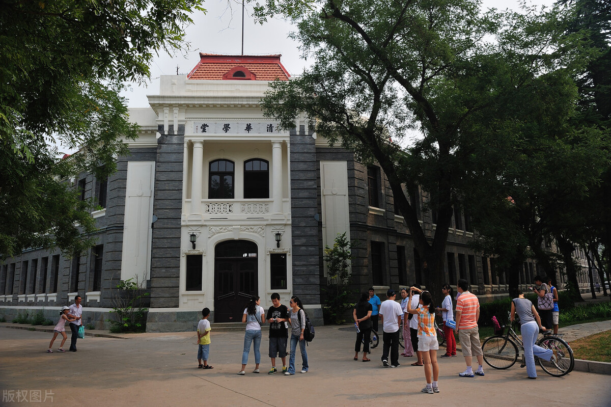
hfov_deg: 69.4
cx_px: 306
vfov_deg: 49.5
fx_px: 441
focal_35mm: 26
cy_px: 204
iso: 250
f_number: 7.1
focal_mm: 26
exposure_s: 1/160
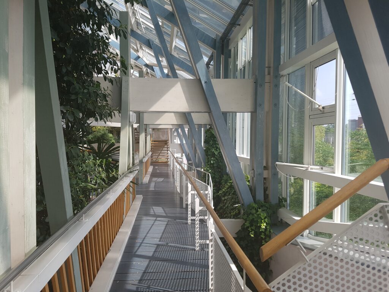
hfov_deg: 67.3
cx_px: 194
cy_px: 146
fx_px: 292
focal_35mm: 26
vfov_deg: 53.1
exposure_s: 1/798
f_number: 1.7
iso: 50
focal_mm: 4.2
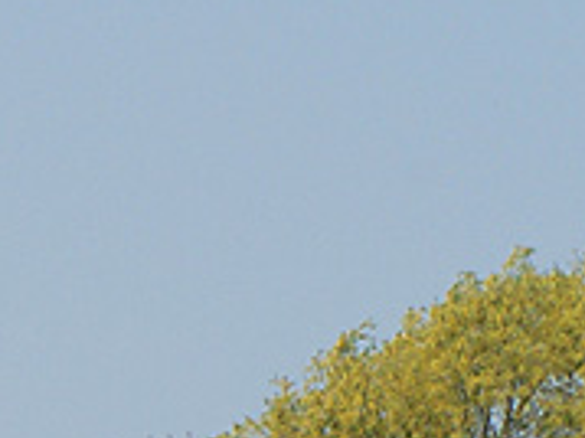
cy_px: 866
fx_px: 10433
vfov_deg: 2.4
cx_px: -660
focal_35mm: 618
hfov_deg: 3.2
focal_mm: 75
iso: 100
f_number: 6.3
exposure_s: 1/500
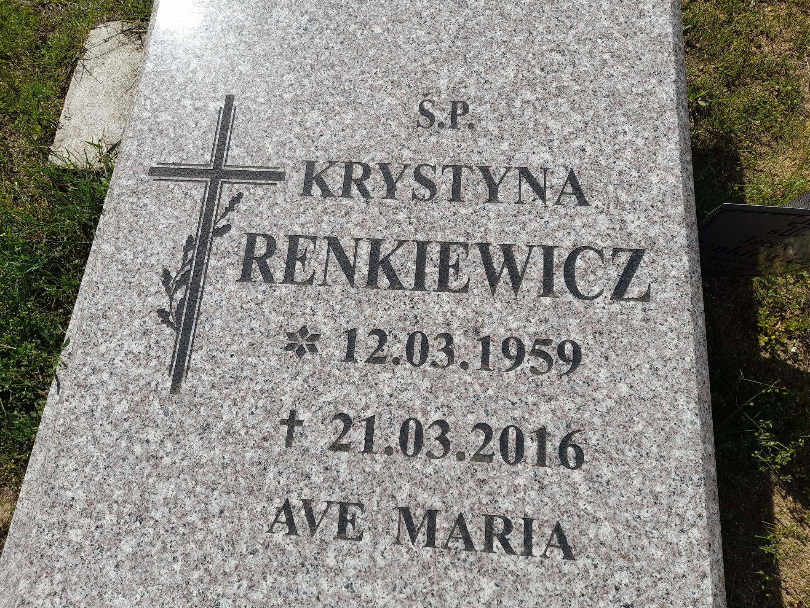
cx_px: 403
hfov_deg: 67.3
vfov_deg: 53.1
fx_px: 608
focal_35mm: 26
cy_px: 299
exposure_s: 1/1372
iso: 20
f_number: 2
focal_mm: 4.6
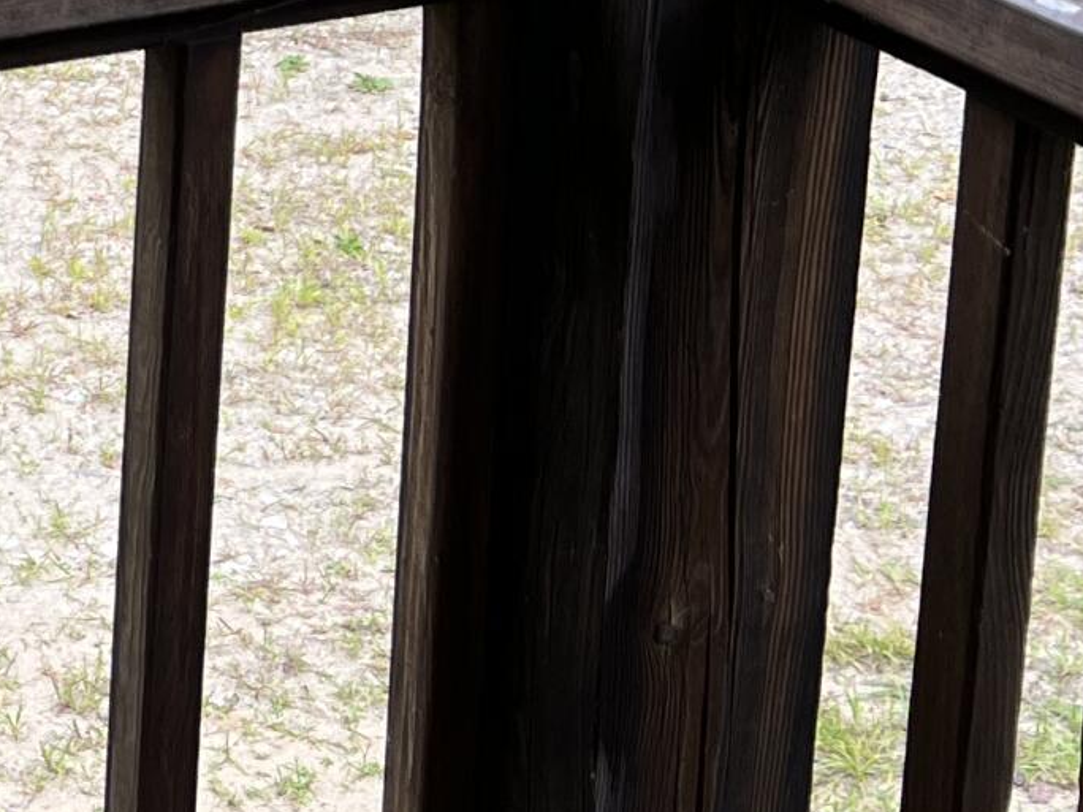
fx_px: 3567
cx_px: -1051
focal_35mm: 114
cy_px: -502
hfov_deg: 14.5
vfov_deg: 12.2
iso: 50
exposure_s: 1/344
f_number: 1.5
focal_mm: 5.7
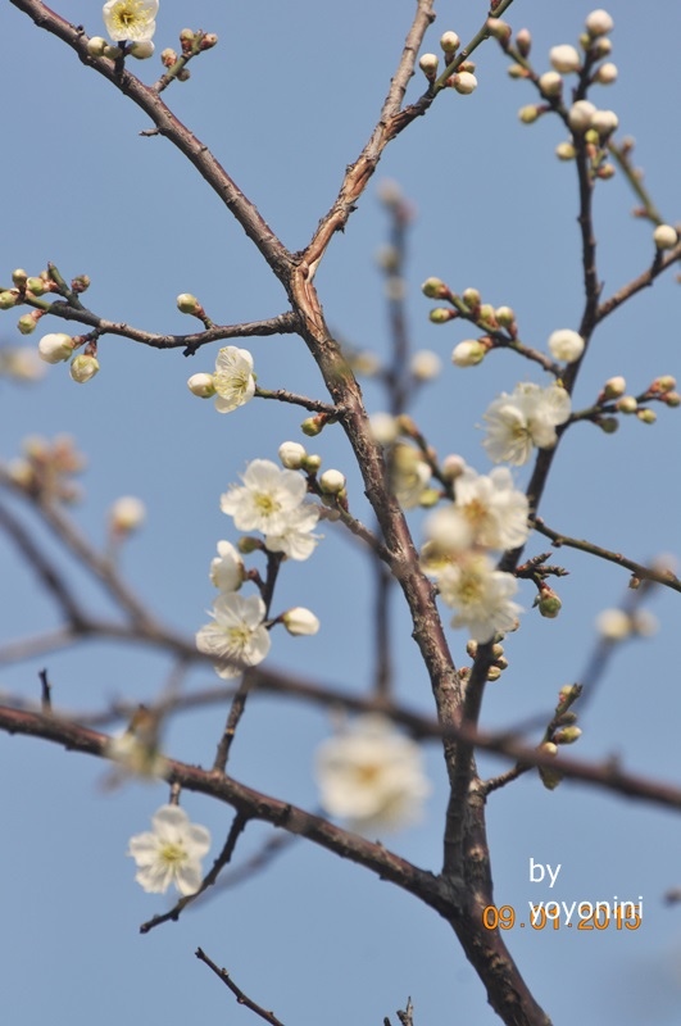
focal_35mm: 405
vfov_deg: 5.1
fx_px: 11526
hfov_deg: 3.4
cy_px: 513
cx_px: 340
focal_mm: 270
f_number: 8
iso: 200
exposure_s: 1/1000
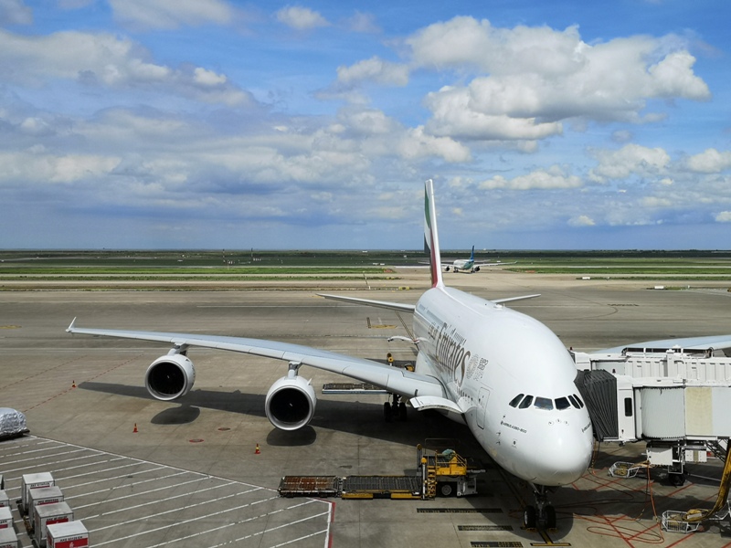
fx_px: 802
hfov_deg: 49.0
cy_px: 274
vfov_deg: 37.7
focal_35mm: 38
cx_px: 366
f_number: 1.8
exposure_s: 1/1795
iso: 50
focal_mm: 3.95
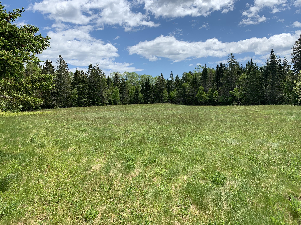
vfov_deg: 53.1
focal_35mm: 26
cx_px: 150
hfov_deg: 67.3
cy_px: 112
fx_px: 226
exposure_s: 1/2681
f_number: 1.8
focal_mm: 4.25
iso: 25
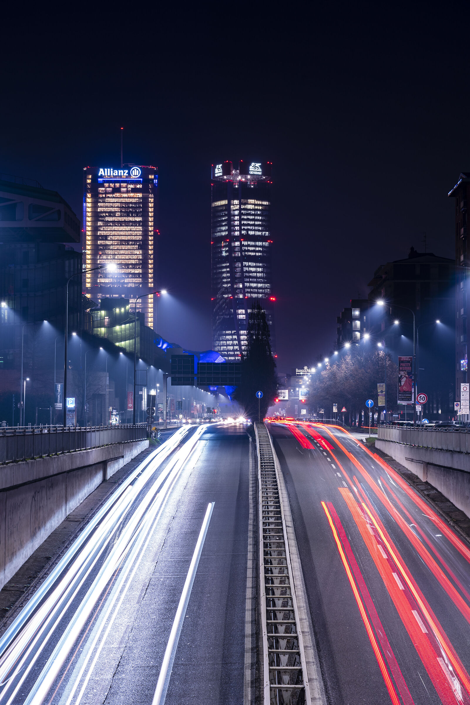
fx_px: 1508
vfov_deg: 26.3
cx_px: 235
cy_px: 352
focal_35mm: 77
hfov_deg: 17.7
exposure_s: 10
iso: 50
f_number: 10
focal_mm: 77
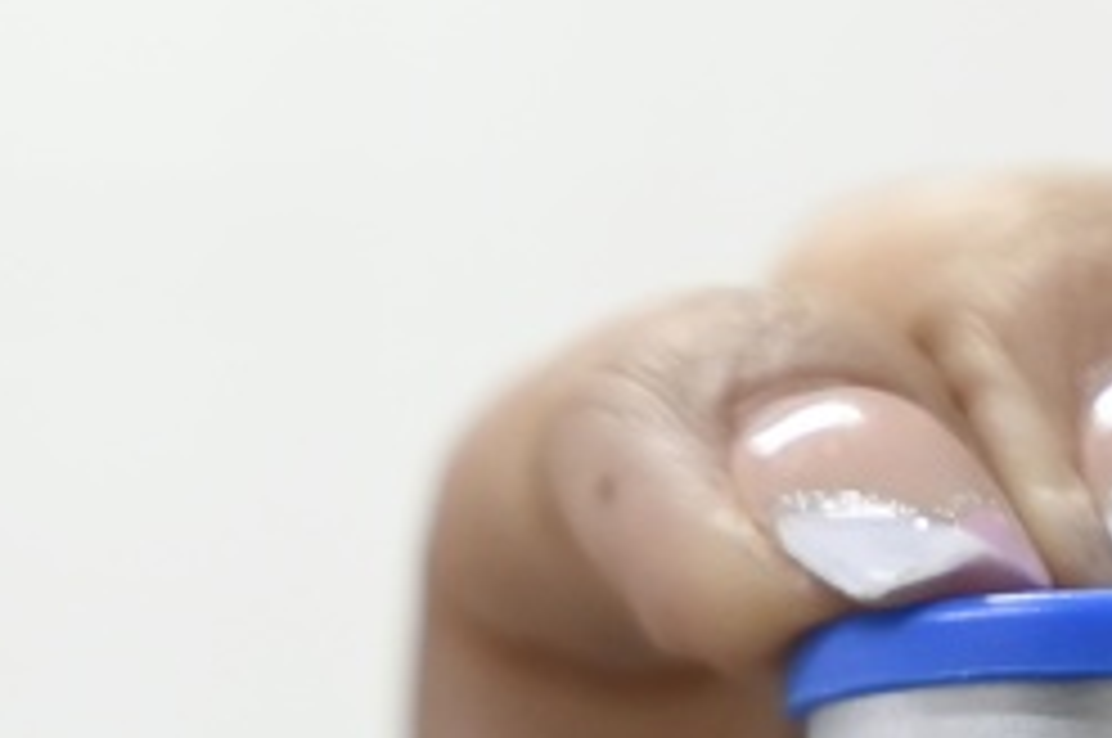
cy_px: 1220
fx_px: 4411
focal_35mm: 143
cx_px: 104
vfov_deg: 9.2
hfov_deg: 14.2
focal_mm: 35
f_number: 5
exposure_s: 1/125
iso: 2500
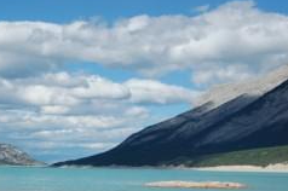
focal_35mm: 79
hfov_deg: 25.1
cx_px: 45
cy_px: 167
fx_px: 631
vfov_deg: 17.0
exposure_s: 1/400
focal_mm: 28
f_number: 10
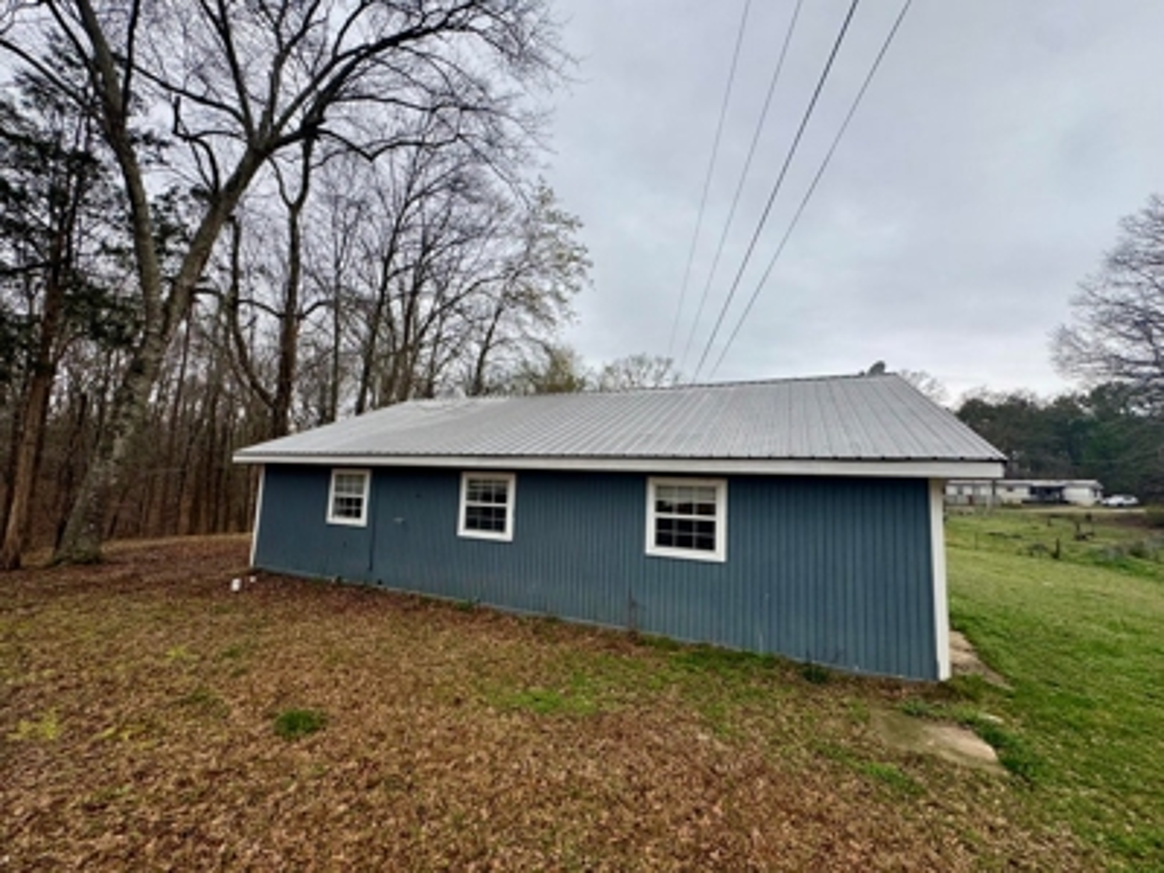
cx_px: 582
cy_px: 436
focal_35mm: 14
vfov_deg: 85.7
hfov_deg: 102.1
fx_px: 471
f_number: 2.2
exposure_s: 1/291
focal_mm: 2.22
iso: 40
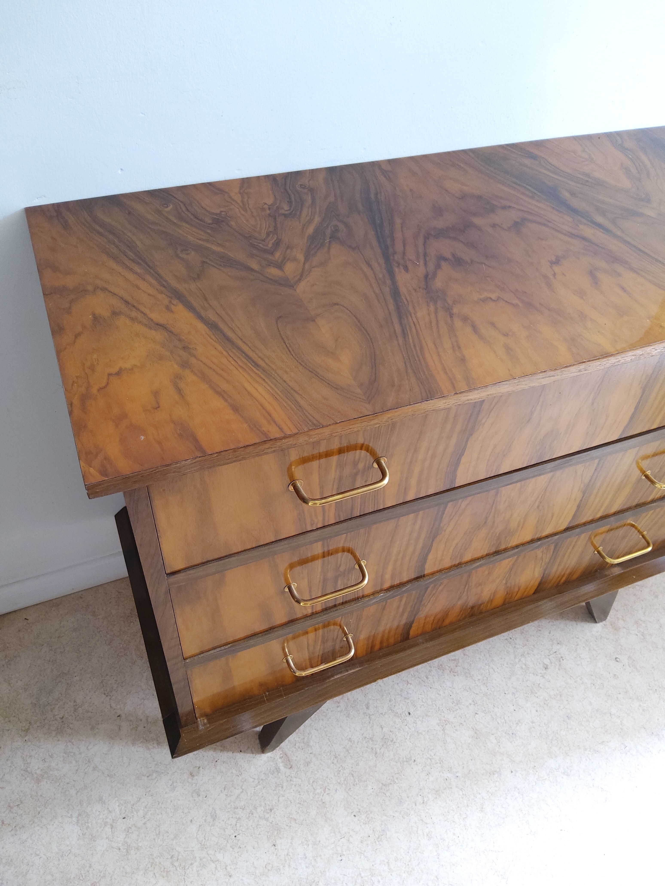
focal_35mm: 26
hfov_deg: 53.1
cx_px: 332
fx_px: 666
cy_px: 443
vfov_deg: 67.3
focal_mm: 3.08
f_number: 2
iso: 320
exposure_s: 1/25
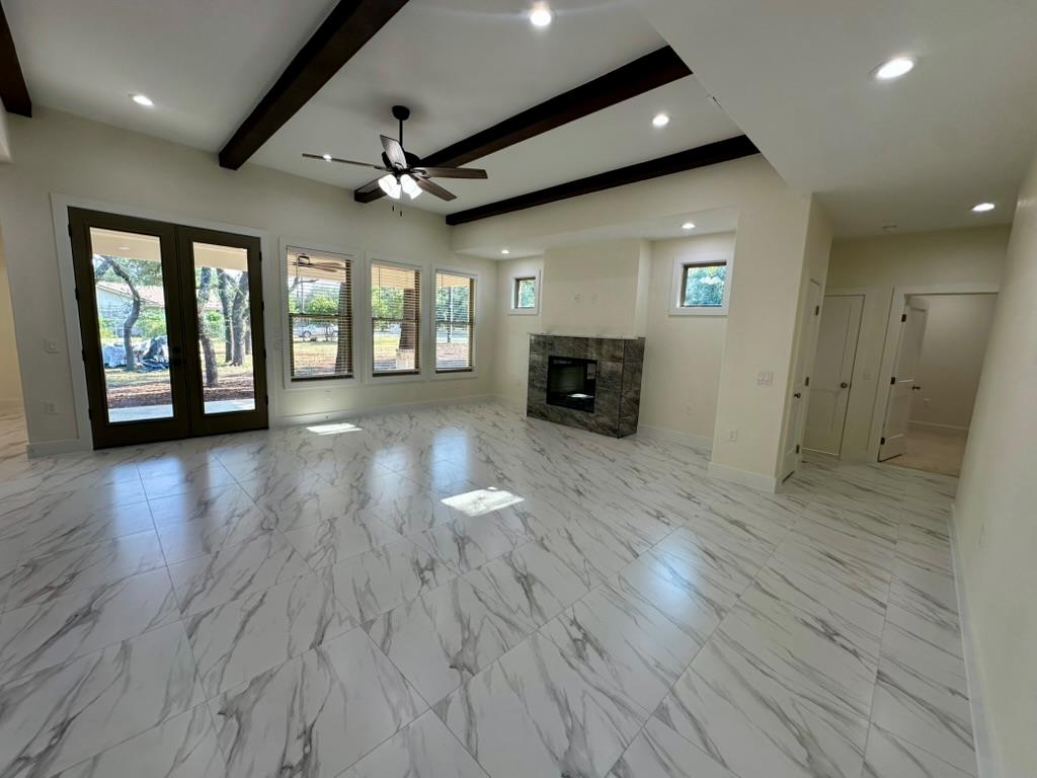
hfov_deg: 102.1
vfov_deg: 85.7
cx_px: 518
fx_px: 419
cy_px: 389
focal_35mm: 14
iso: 64
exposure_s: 1/120
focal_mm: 2.22
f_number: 2.2
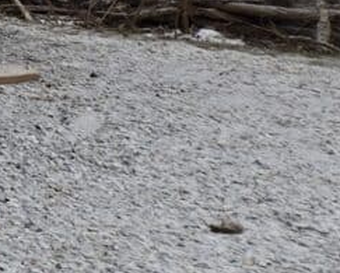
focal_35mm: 189
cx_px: -1068
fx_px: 1904
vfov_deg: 7.6
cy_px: -375
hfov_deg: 7.2
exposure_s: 1/180
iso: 40
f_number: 1.8
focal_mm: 5.4
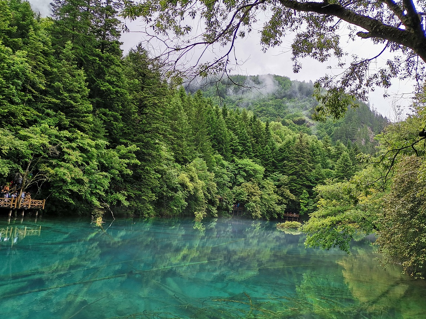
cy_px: 164
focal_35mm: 27
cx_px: 214
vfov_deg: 51.3
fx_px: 332
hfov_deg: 65.3
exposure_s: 1/473
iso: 50
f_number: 1.8
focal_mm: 4.75
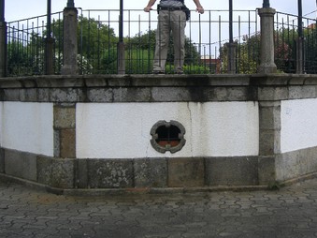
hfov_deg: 33.9
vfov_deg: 25.9
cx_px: 226
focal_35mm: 56
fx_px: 513
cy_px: 70
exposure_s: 1/500
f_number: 4.3
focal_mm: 6.2
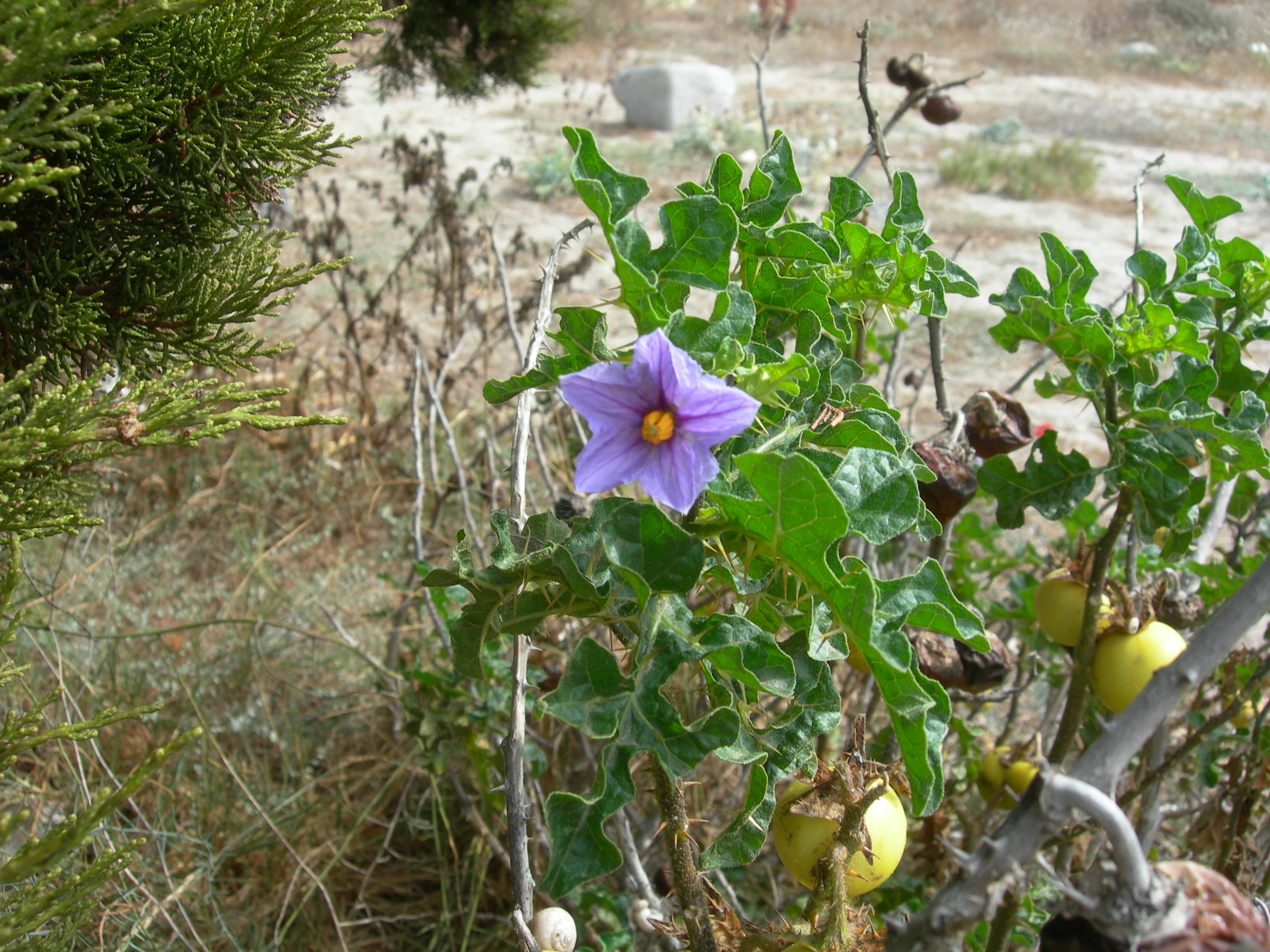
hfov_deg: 49.0
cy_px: 476
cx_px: 635
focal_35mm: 38
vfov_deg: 37.7
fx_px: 1394
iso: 50
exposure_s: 1/194
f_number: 4.8
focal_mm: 7.8
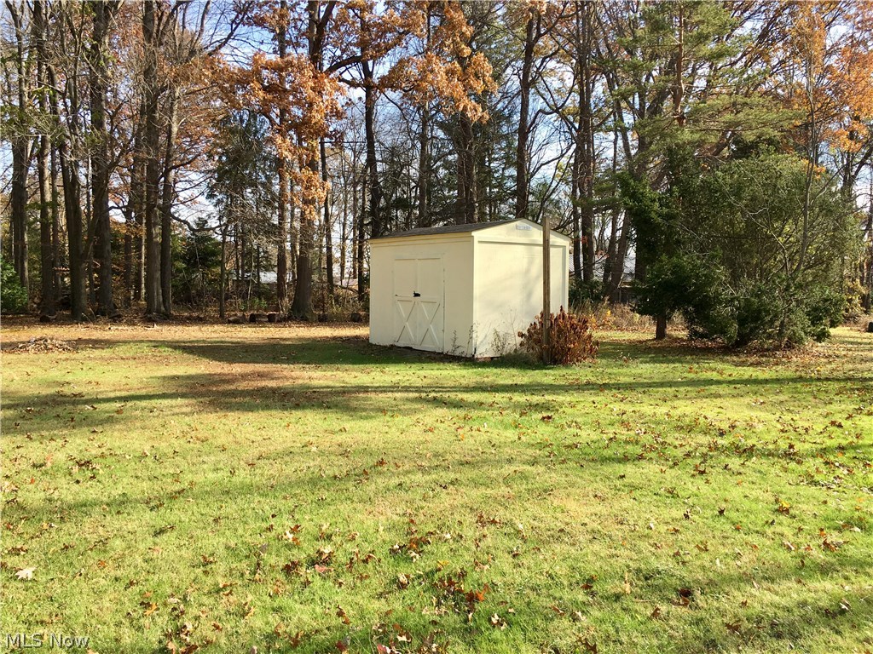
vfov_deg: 48.2
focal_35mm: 29
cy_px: 327
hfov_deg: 61.7
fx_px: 731
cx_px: 436
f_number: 2.2
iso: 25
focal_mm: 4.15
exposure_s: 1/432
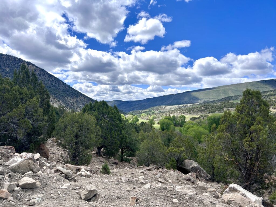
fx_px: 207
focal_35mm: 26
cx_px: 138
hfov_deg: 67.3
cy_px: 104
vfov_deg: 53.1
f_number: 1.5
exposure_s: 1/7463
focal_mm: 5.7
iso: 50
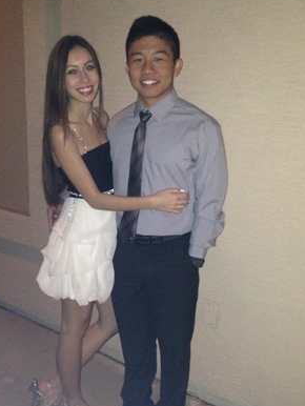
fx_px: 481
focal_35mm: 41
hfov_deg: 35.2
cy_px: 220
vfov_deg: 45.7
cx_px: 144
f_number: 2.4
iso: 400
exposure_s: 1/16
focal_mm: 4.12
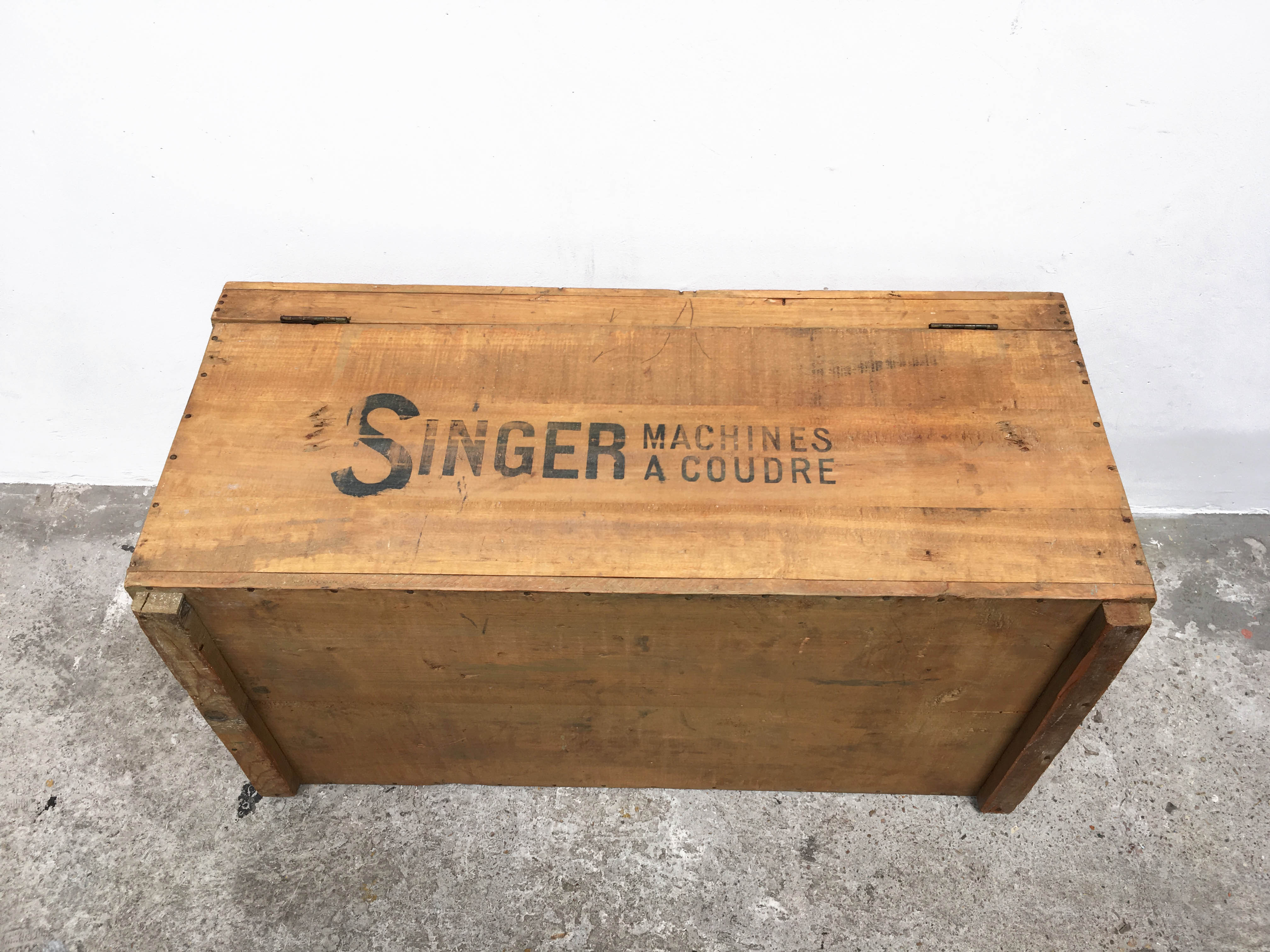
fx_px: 1064
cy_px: 476
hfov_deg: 61.7
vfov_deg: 48.2
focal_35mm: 29
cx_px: 635
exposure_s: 1/100
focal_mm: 4.15
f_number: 2.2
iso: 25
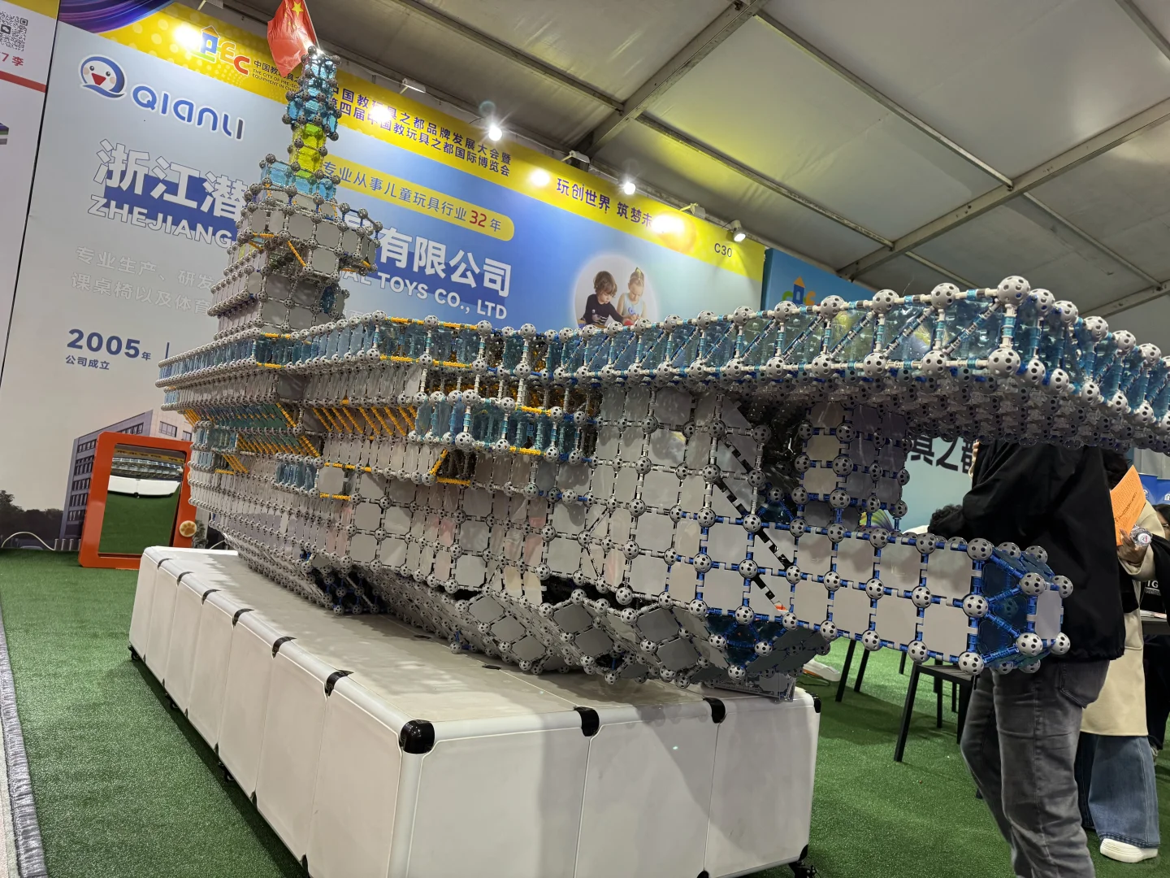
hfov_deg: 71.6
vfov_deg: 56.8
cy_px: 439
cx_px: 585
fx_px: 811
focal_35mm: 24
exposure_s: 1/100
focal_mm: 6.76
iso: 200
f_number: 1.78
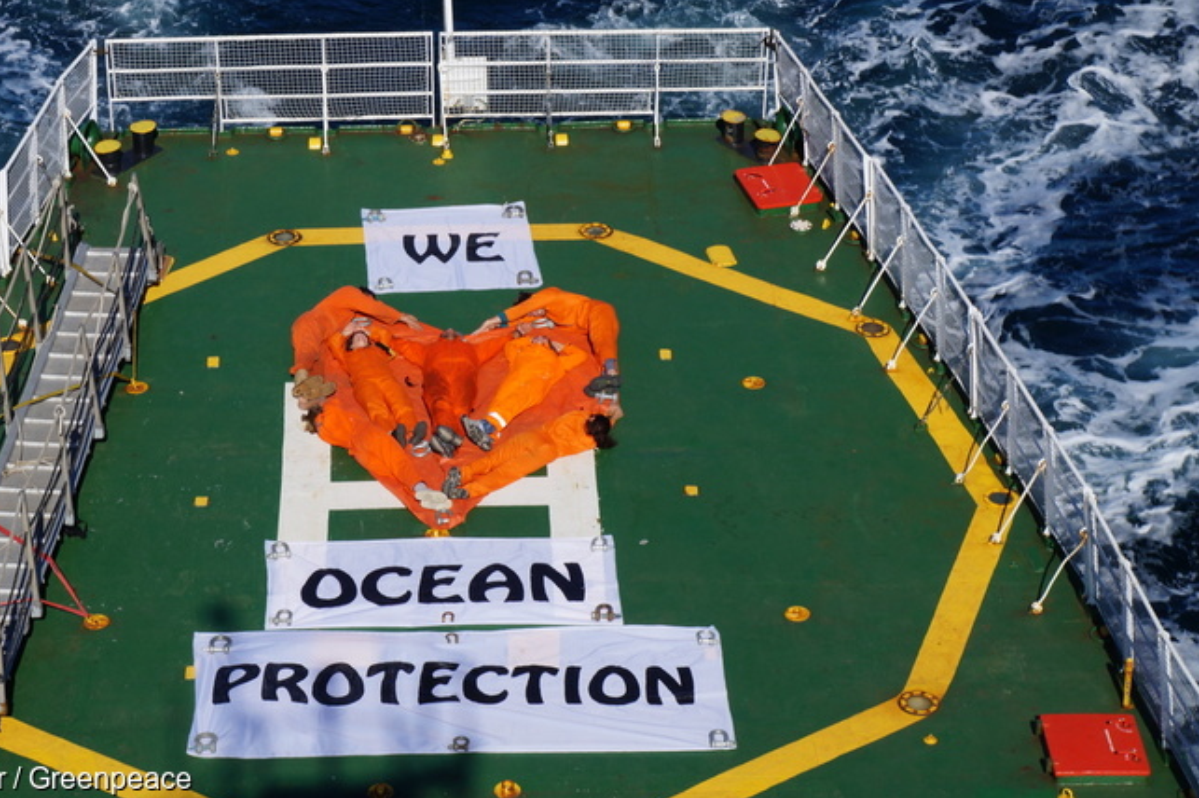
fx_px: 3416
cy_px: 316
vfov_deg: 13.3
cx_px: 483
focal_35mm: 103
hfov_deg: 19.9
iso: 100
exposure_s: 1/200
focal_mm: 55
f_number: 16
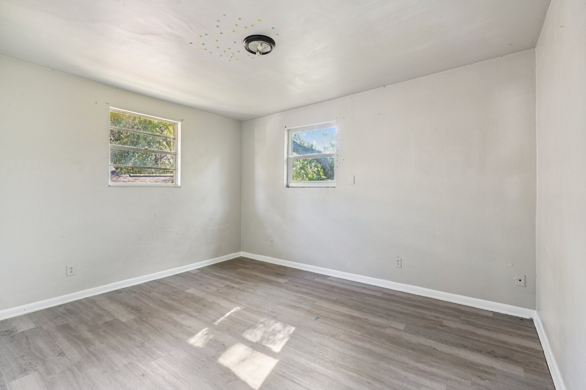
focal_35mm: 16
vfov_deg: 73.7
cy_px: 195
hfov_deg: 96.7
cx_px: 293
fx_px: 260
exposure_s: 1.6
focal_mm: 16
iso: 100
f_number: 8
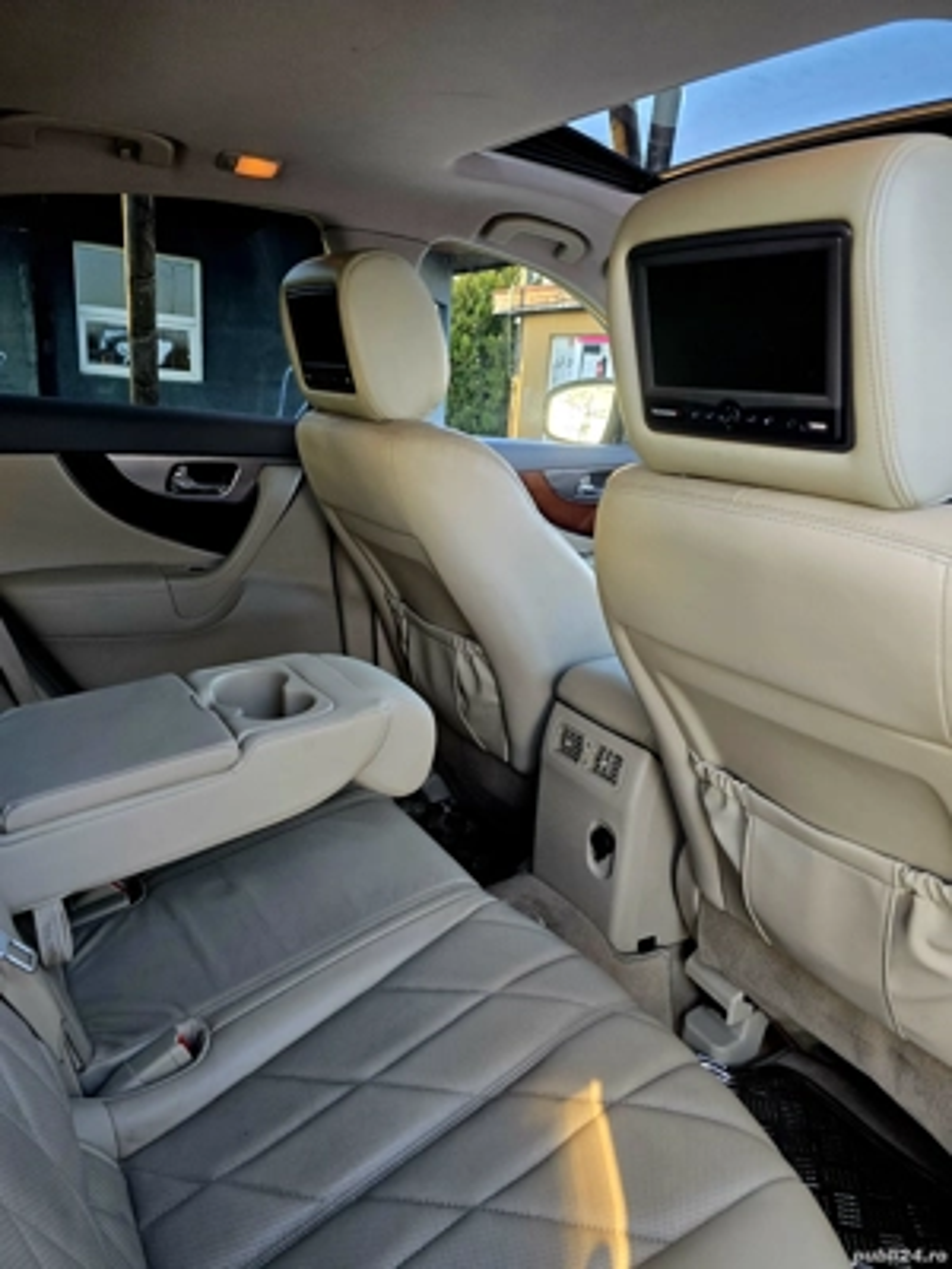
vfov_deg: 73.9
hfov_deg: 58.9
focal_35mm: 23
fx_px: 843
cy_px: 634
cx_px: 476
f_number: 1.7
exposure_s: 1/182
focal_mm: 6.3
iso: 200
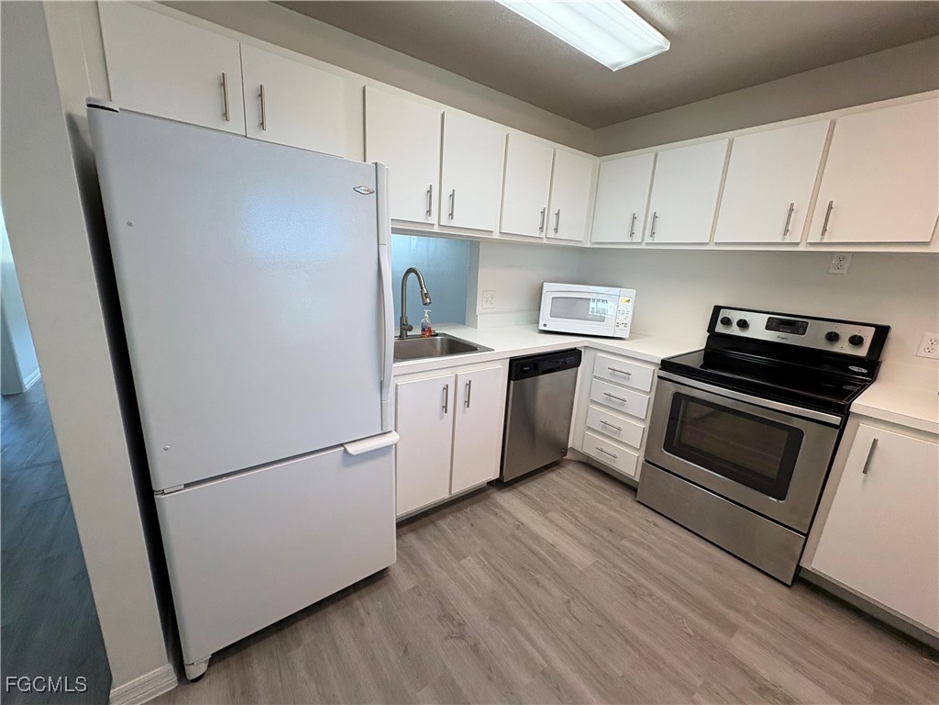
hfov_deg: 102.1
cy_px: 352
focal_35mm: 14
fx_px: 380
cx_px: 470
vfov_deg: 85.7
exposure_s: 1/120
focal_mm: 2.22
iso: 64
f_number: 2.2
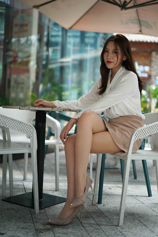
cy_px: 118
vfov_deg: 39.6
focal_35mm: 50
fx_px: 329
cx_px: 79
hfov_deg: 27.0
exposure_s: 1/2000
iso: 320
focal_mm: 50
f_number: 1.8
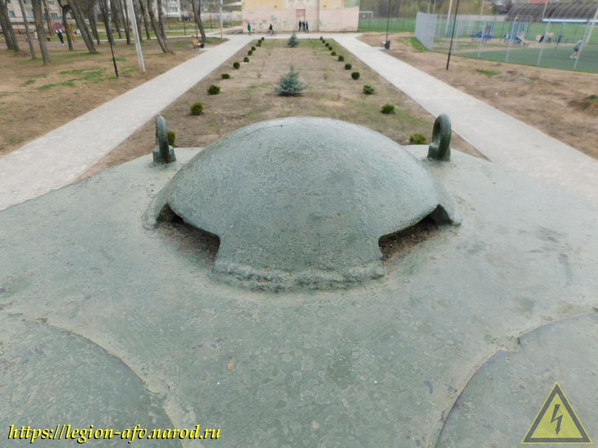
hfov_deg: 71.6
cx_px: 299
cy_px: 224
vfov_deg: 56.8
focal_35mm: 24
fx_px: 415
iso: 125
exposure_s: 1/320
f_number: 3
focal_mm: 4.1
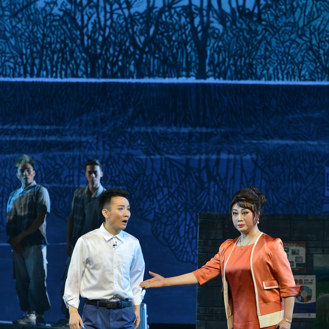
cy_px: 197
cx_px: 159
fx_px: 2710
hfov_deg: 6.9
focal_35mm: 252
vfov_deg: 6.9
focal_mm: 116
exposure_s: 1/500
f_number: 5
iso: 1000
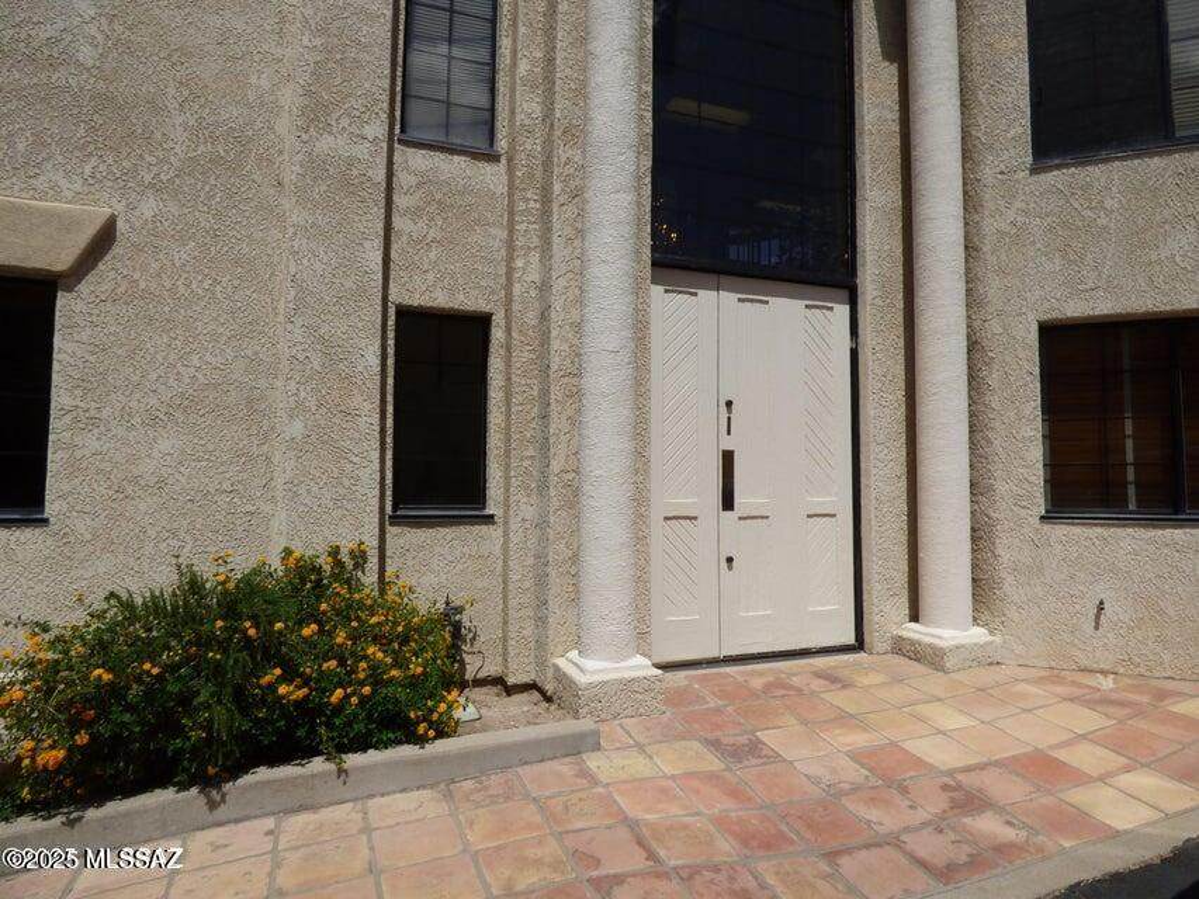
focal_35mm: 20
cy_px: 450
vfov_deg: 66.0
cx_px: 600
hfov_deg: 81.7
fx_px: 693
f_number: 4.5
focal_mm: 3.58
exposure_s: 1/1600
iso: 100
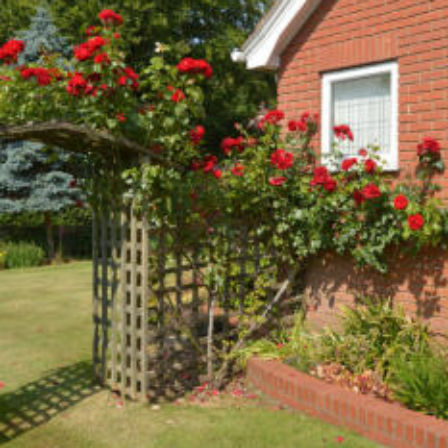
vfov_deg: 38.1
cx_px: 172
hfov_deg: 39.0
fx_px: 630
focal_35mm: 43
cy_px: 107
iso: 200
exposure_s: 1/400
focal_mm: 18
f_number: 8
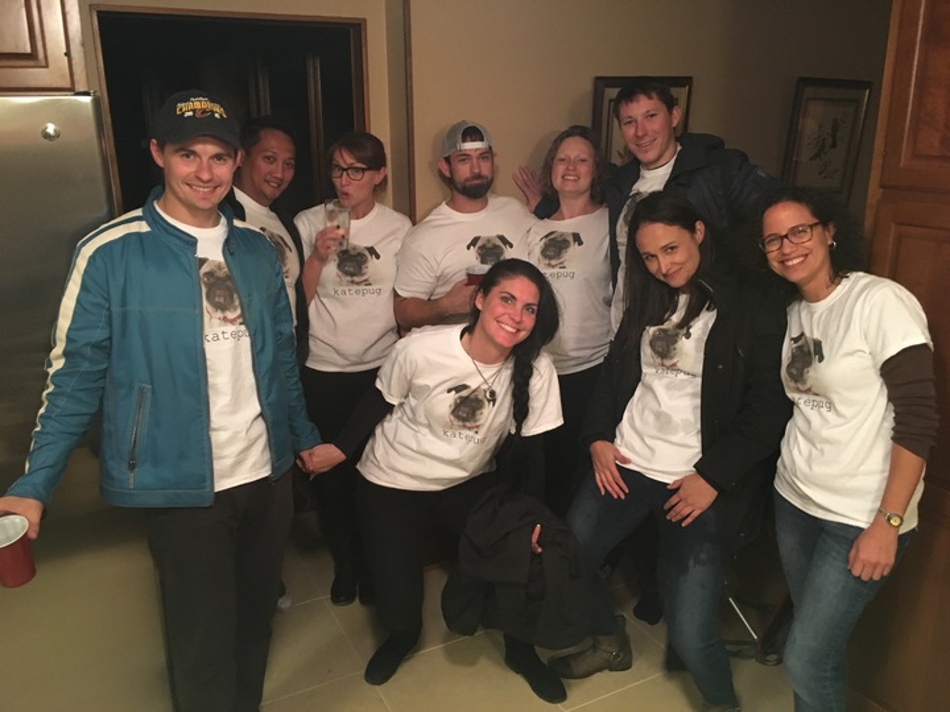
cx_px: 475
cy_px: 356
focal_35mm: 29
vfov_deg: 48.2
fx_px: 796
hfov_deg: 61.7
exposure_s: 1/15
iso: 400
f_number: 2.2
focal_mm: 4.15
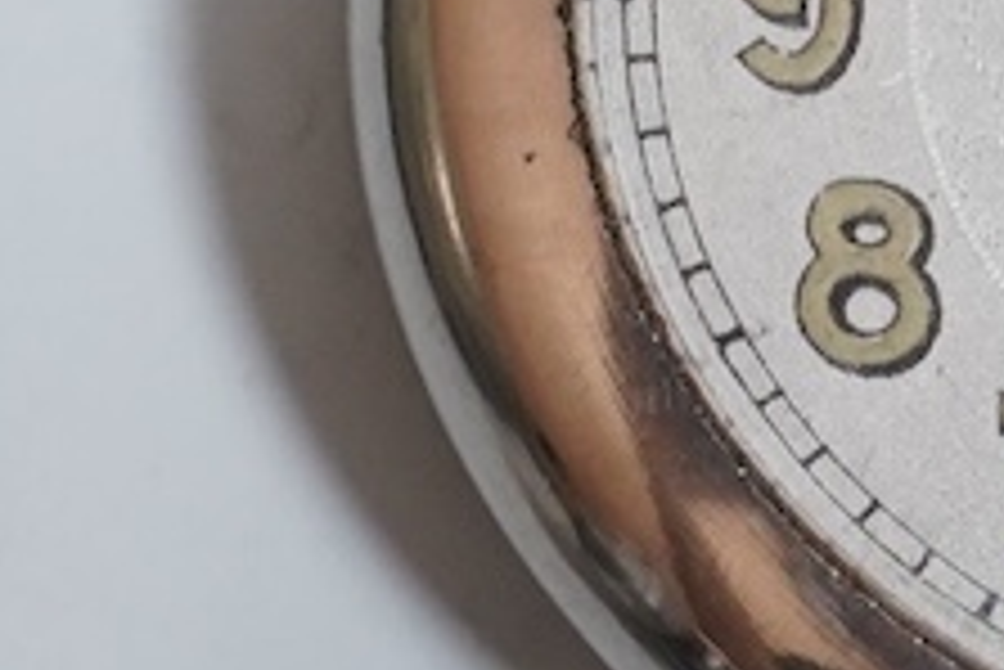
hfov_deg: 8.3
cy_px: -85
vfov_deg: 6.0
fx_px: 6335
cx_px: -1366
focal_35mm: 227
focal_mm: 30
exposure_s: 1/250
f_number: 5
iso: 2500
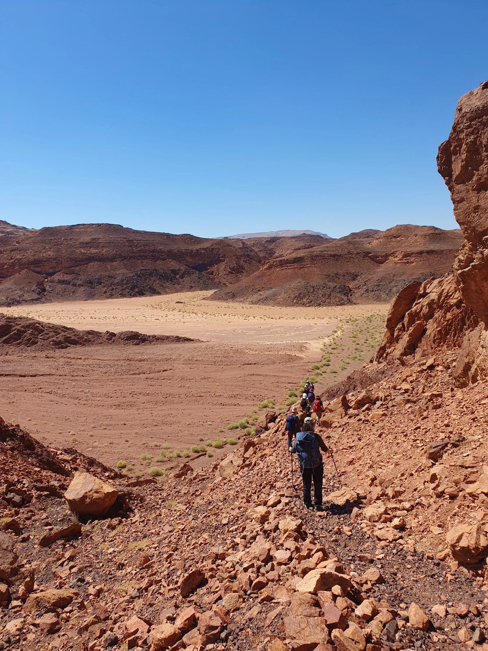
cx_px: 244
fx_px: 489
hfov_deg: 53.1
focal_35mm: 26
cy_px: 326
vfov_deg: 67.3
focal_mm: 4.32
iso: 50
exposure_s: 1/2024
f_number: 2.4
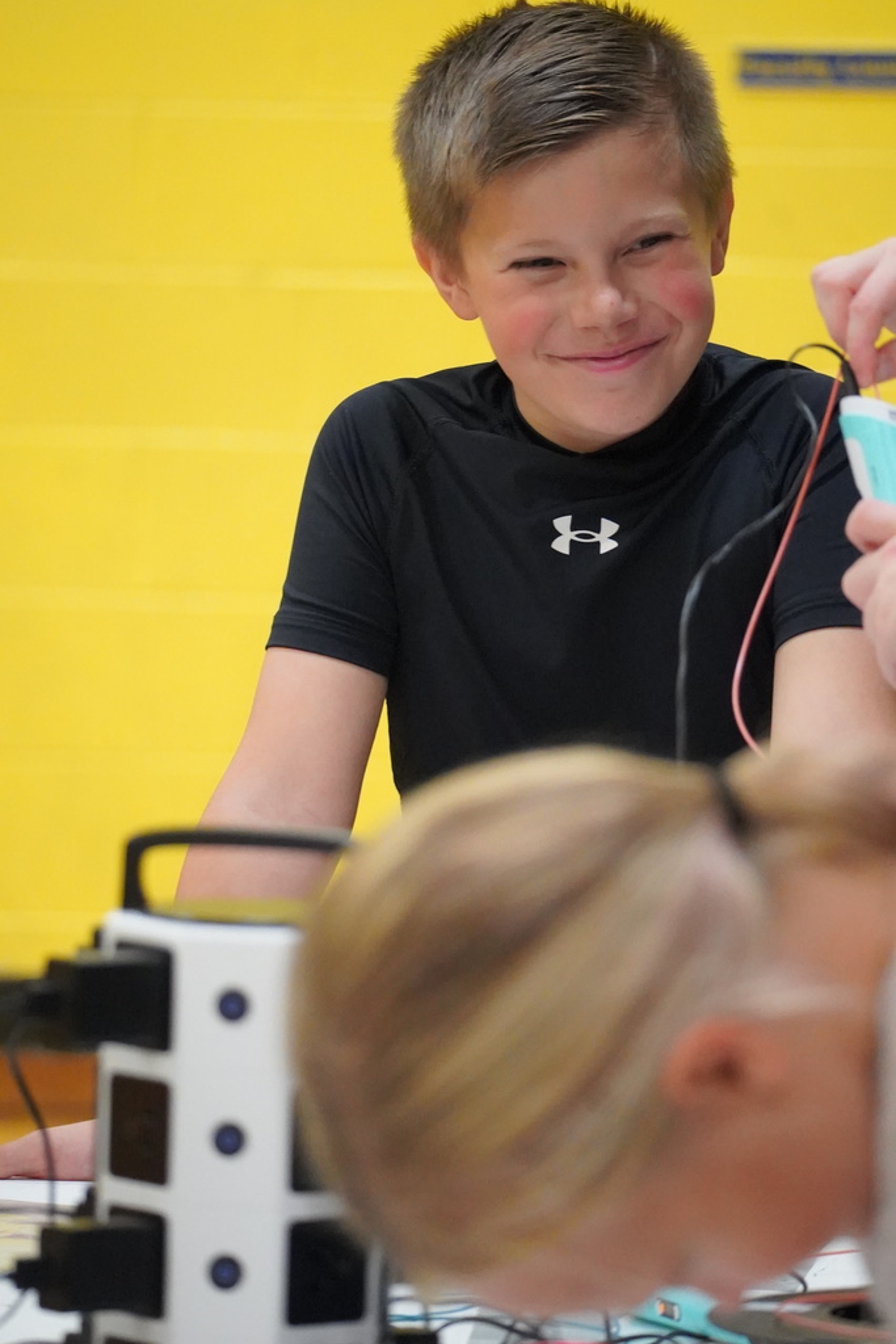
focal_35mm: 226
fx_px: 8434
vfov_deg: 9.1
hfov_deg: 6.1
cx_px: 448
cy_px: 672
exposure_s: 1/250
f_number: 5.6
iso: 10000
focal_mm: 151
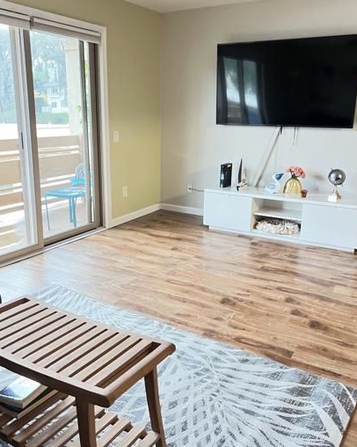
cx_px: 178
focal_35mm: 32
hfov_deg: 45.8
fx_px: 423
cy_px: 216
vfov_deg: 55.7
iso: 800
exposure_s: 1/30
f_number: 1.5
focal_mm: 5.7
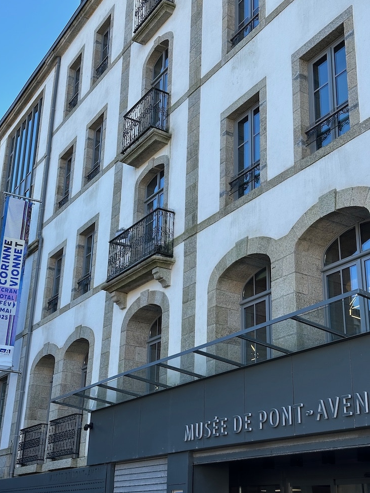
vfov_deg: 38.9
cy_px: 248
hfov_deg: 29.7
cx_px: 182
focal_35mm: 49
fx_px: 698
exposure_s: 1/962
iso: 64
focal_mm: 6.86
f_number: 1.78
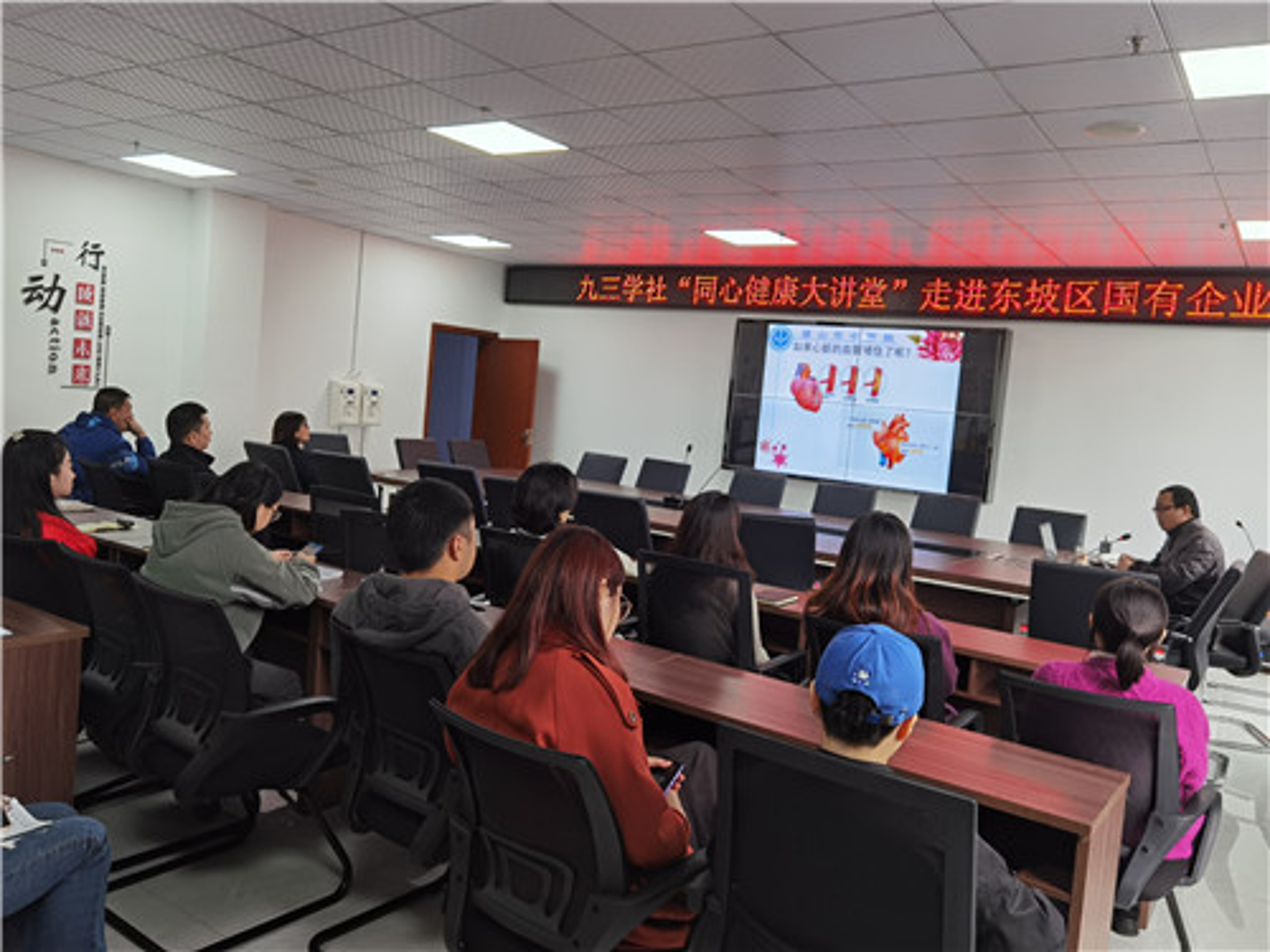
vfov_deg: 51.4
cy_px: 476
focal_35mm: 27
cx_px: 635
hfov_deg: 65.3
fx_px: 991
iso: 50
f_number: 1.9
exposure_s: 1/90.9
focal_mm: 6.71
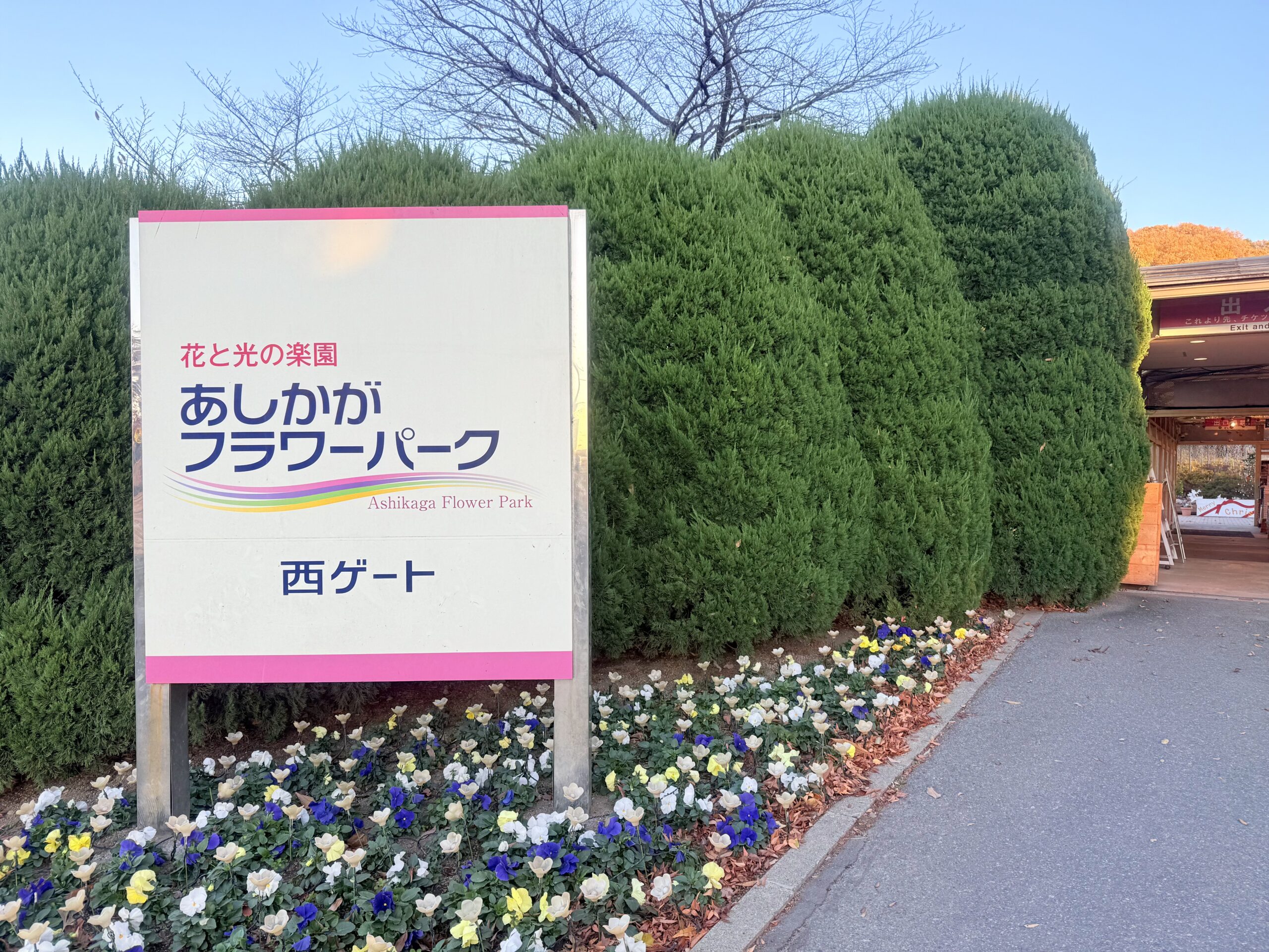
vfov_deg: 56.8
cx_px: 634
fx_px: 880
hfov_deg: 71.6
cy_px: 476
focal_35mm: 24
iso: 80
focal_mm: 6.76
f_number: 1.78
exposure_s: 1/467
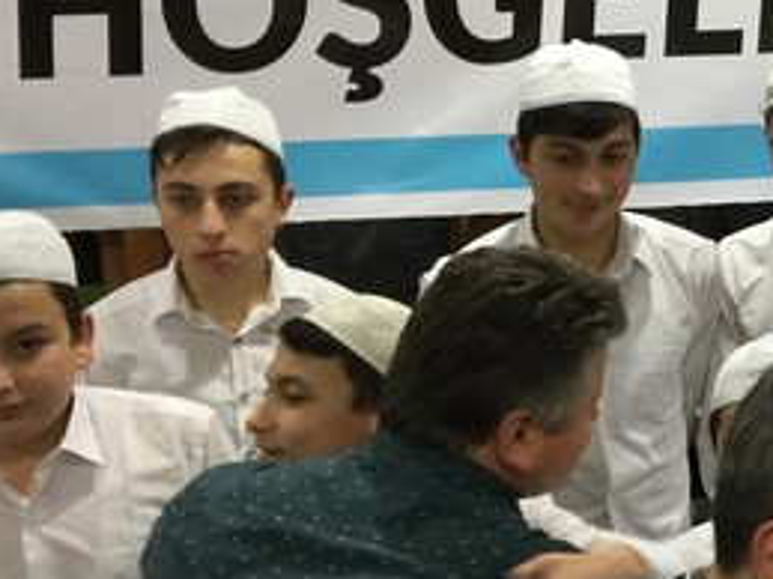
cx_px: 874
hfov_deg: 24.1
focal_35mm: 75
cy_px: 310
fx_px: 1674
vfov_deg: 19.6
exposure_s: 1/17
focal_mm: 4.15
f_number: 2.2
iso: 80
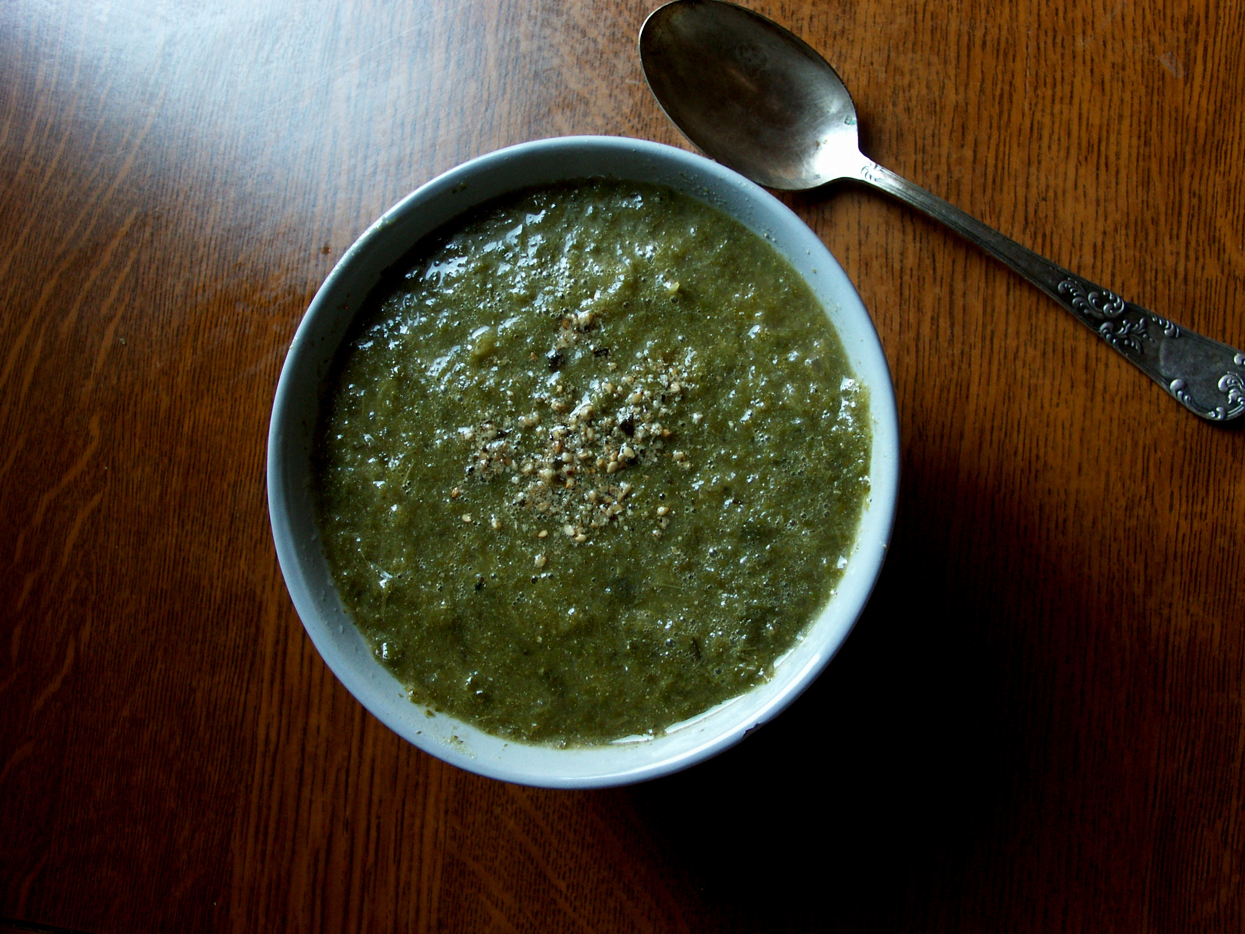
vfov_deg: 44.2
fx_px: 1151
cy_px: 467
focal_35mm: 32
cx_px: 622
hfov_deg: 56.8
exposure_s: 1/15
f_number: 2.8
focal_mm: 8.3
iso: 100
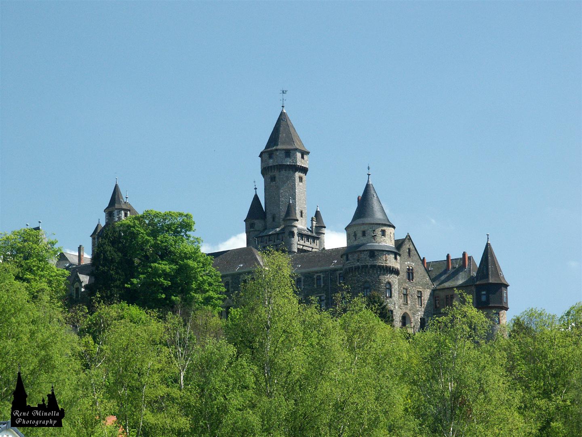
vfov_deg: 7.4
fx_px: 3363
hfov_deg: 9.9
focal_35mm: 200
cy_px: 218
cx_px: 291
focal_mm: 50.69
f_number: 5.6
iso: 200
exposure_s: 1/250
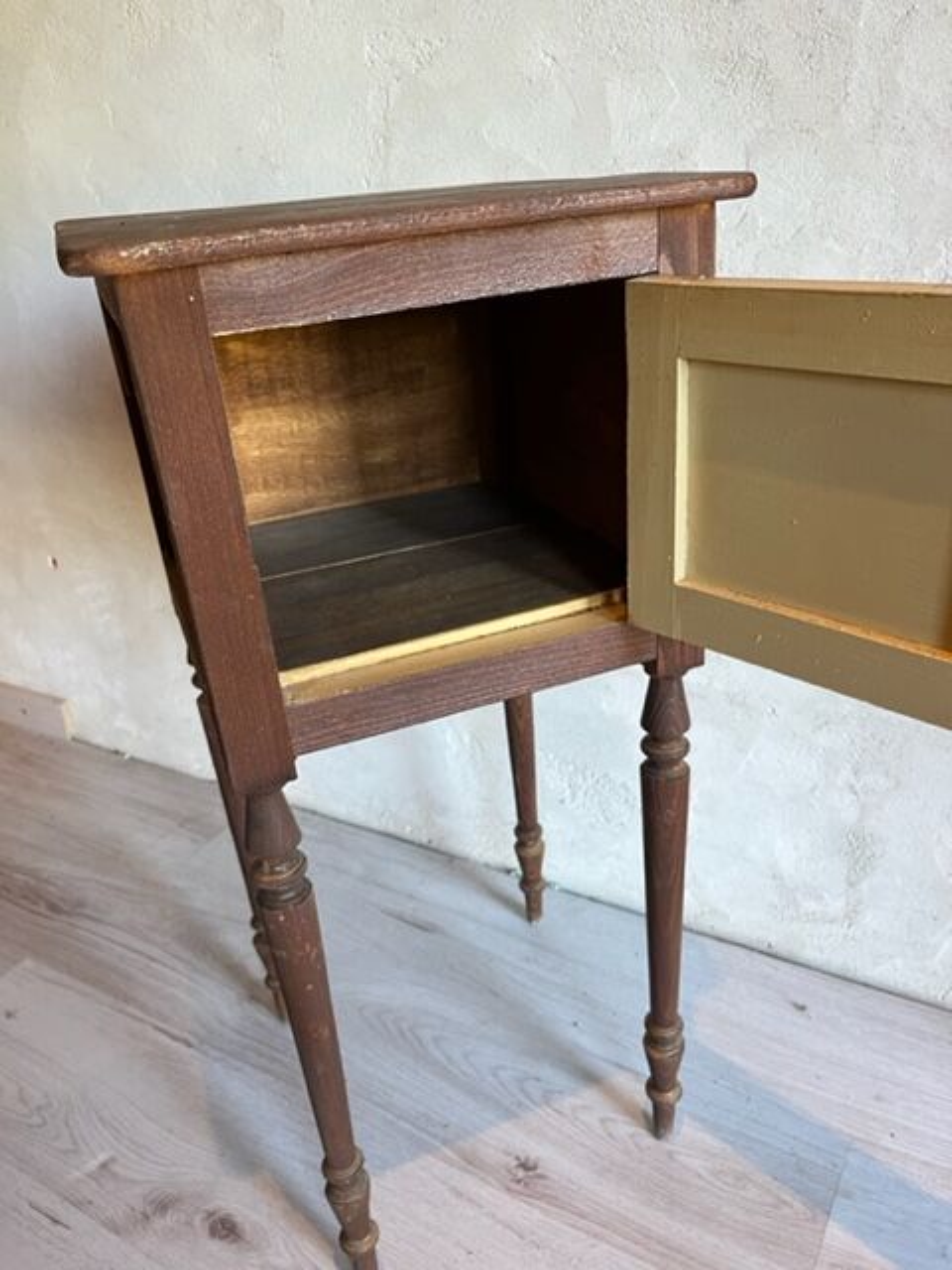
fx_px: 953
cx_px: 476
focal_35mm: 26
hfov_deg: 53.1
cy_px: 635
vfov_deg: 67.3
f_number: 1.6
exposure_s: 1/60
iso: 160
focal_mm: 5.1
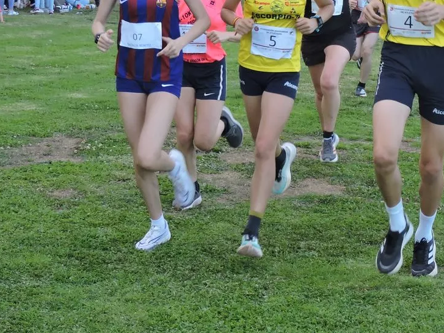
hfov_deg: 17.8
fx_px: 1411
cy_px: 44
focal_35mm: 110
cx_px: 309
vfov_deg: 13.4
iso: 280
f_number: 3.6
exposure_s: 1/250
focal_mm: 8.9
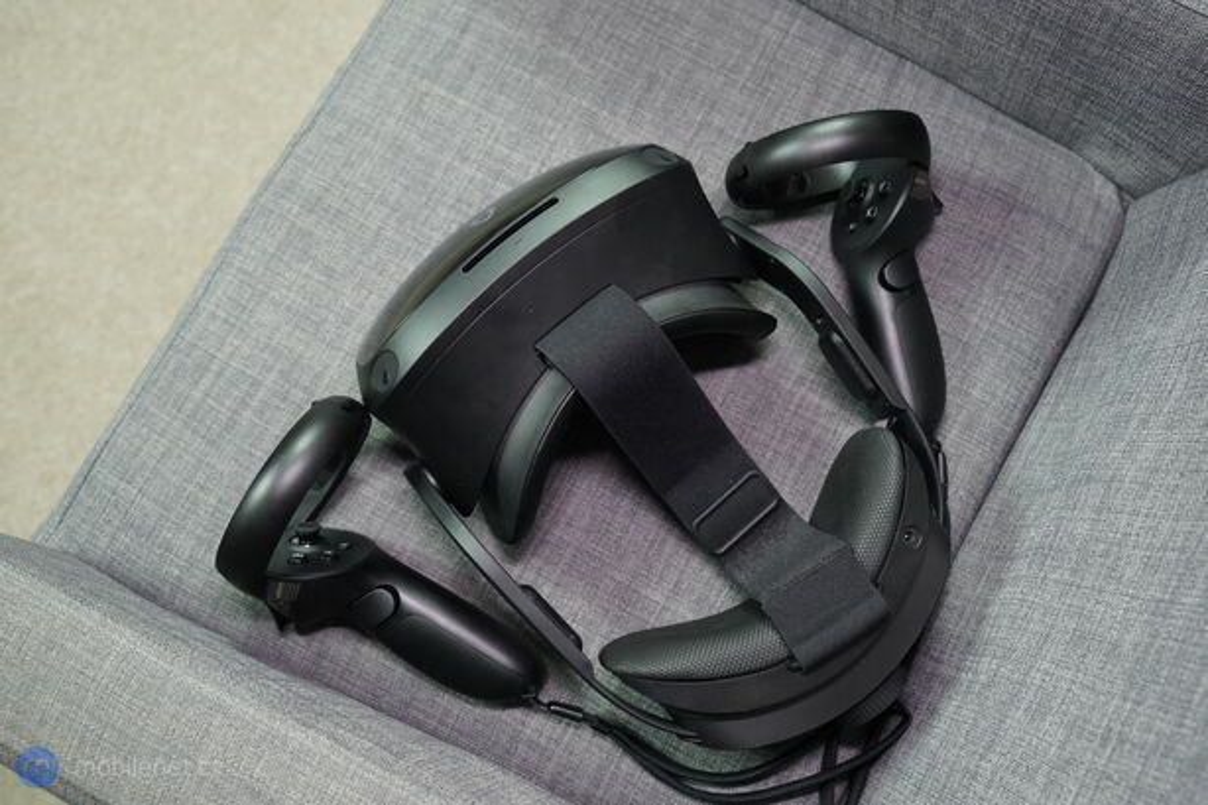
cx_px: 604
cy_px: 402
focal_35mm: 35
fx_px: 1174
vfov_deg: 37.8
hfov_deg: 54.4
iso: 6400
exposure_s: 1/160
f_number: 6.3
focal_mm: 35
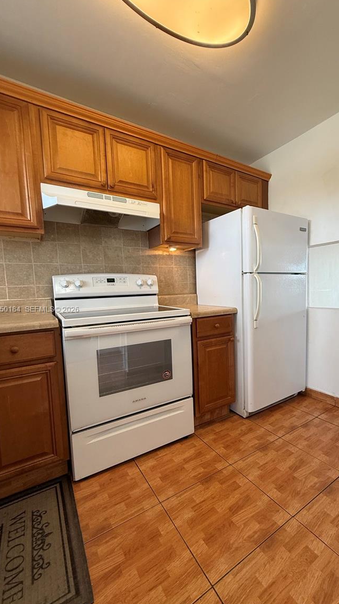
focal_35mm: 16
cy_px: 310
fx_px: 256
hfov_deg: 65.7
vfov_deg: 99.4
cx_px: 218
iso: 160
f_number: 2.2
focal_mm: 2.22
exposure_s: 1/120
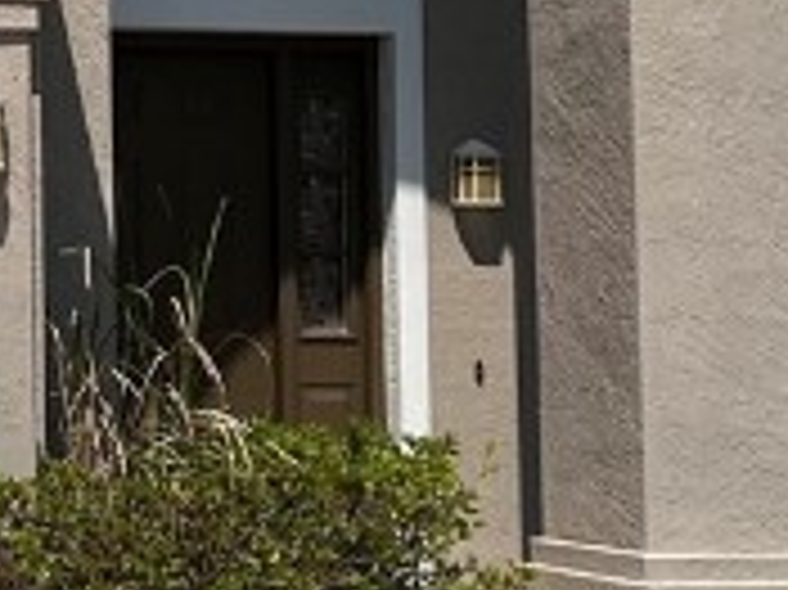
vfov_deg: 9.6
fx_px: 3458
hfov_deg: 12.1
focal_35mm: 152
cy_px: -68
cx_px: -576
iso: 50
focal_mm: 5.7
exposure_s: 1/8696
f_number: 1.5
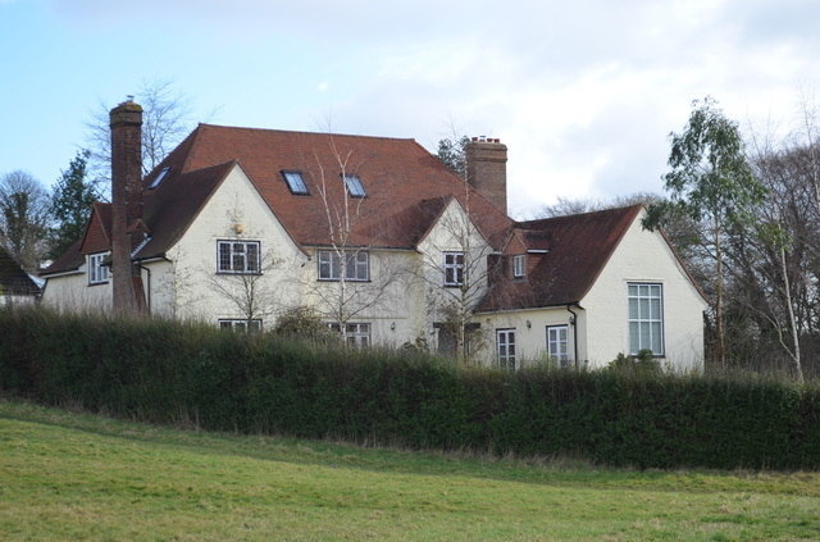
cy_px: 271
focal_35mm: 82
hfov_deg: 24.7
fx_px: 1874
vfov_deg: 16.5
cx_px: 410
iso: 200
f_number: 7.1
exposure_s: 1/200
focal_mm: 55
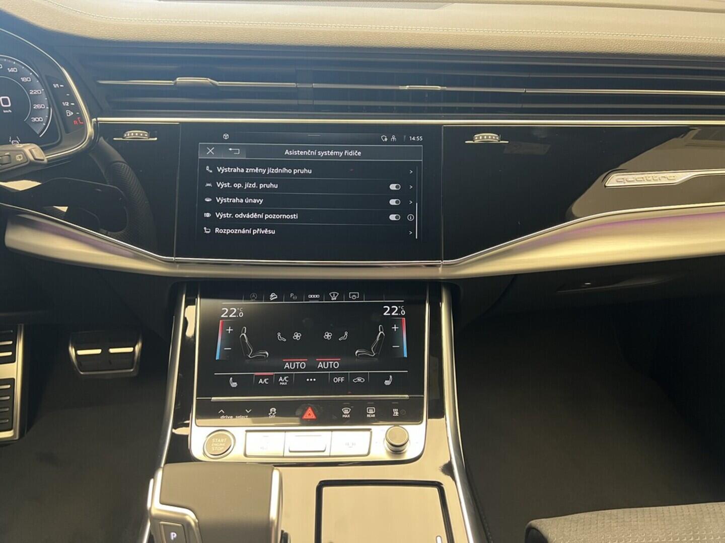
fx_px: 545
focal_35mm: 26
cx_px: 362
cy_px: 272
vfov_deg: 53.1
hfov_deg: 67.3
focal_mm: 5.7
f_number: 1.5
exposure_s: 1/60
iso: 320
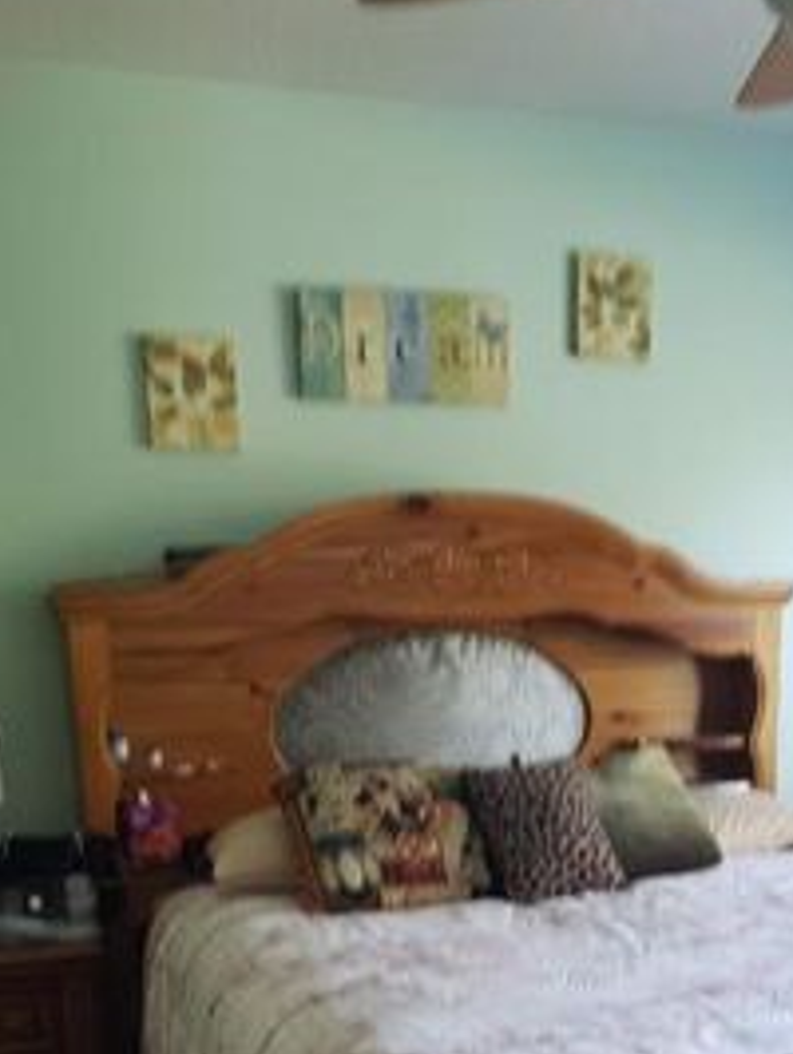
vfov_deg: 34.2
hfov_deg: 27.7
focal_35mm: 52
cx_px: 597
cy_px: 999
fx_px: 1586
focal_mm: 4.3
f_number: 2.4
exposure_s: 1/40
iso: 250
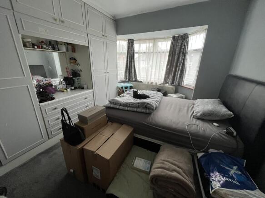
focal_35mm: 13
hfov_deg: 106.2
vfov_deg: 89.9
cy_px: 99
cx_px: 132
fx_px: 99
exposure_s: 1/50
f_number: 1.8
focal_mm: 1.57
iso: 250
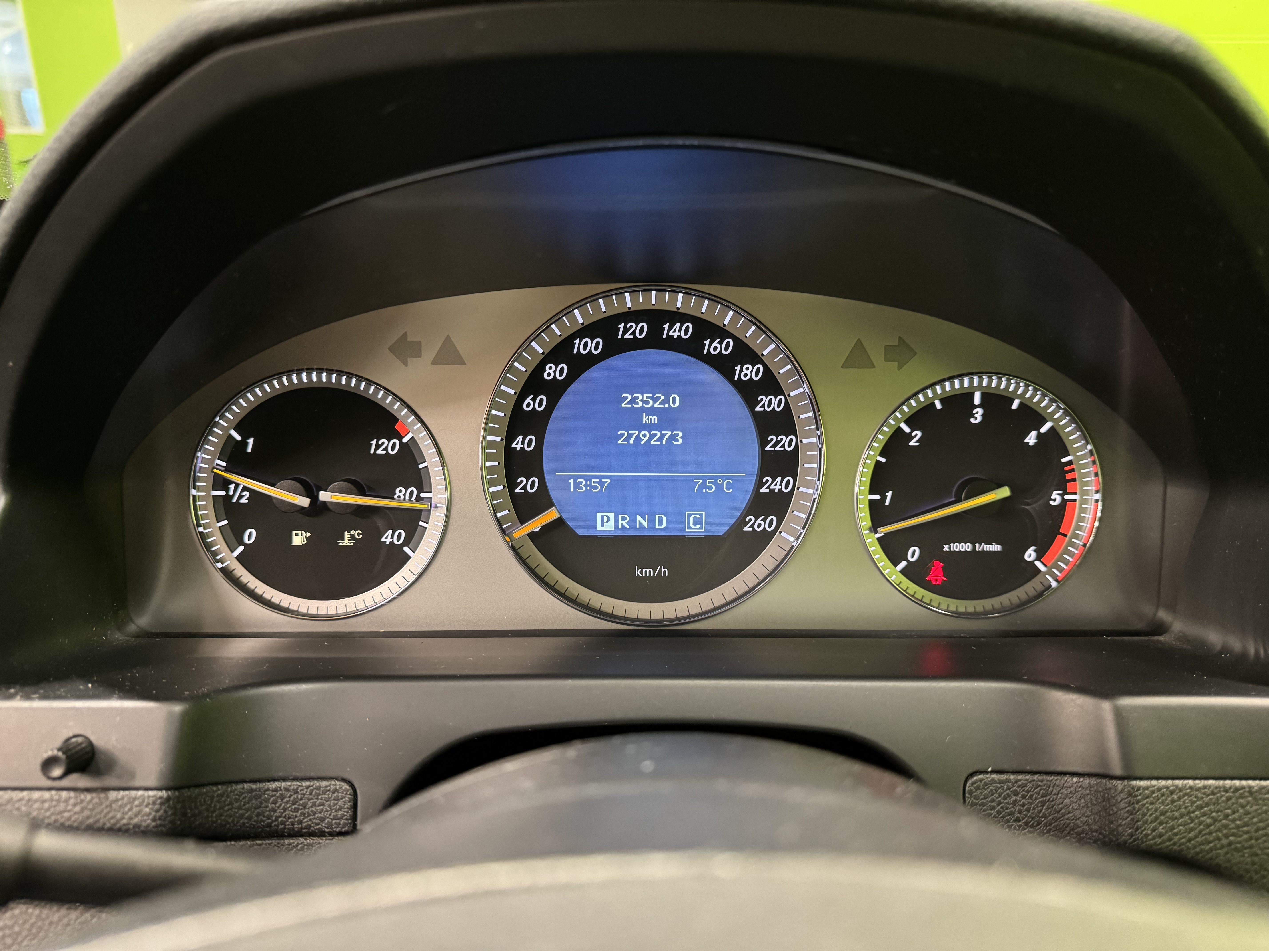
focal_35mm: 24
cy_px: 476
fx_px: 880
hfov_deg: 71.6
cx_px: 634
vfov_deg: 56.8
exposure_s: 1/40
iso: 800
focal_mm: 6.76
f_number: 1.78
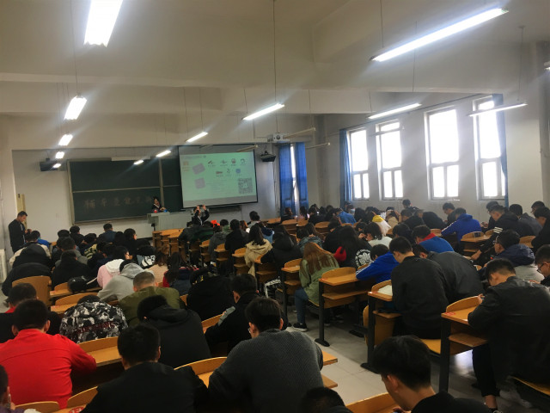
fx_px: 461
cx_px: 275
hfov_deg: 61.7
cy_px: 206
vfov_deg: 48.2
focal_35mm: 29
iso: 50
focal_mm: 4.15
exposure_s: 1/33
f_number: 2.2
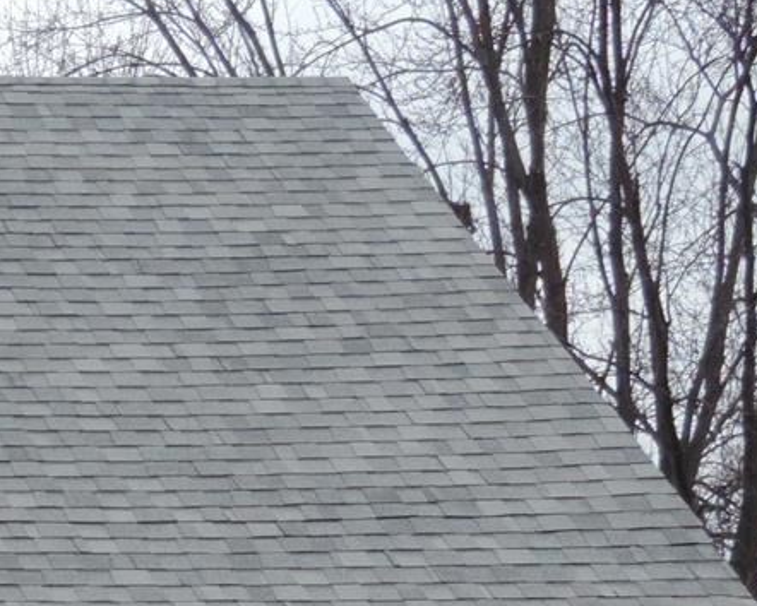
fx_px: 5940
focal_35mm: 265
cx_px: -534
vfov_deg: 5.8
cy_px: 844
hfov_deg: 7.1
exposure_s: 1/160
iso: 80
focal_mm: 13.3
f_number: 3.9
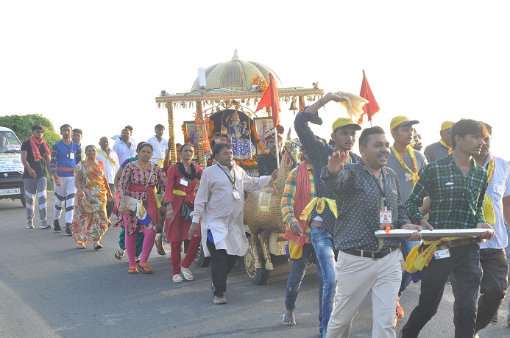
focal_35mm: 78
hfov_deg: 26.0
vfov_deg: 17.4
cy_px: 198
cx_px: 288
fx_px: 1103
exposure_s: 1/125
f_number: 9
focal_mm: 42
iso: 400
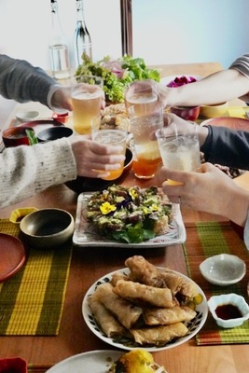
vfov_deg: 53.1
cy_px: 186
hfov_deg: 36.9
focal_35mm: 36
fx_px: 373
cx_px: 124
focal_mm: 24
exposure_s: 1/50
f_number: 8
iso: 16000
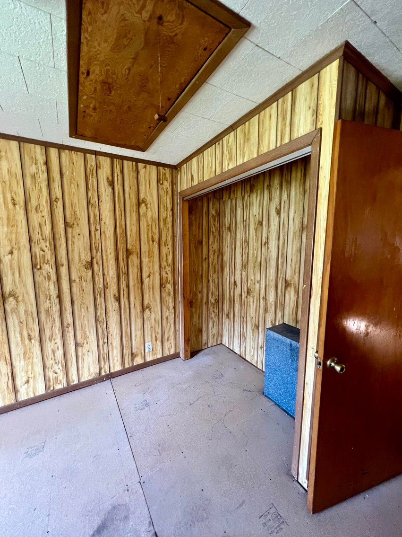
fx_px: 201
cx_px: 201
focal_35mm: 13
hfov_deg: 89.9
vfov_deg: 106.2
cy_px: 268
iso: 500
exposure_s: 1/60
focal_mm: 1.57
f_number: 1.8
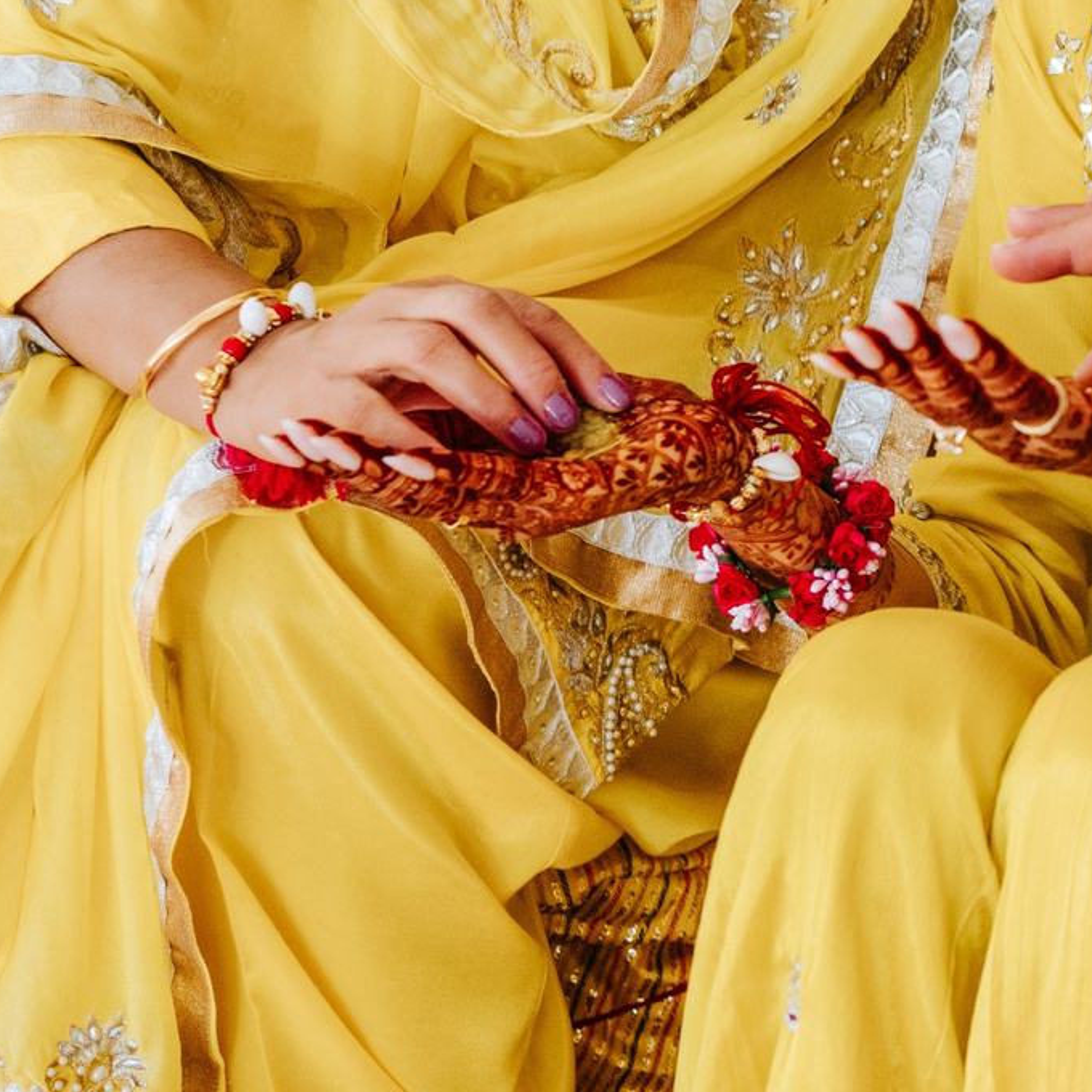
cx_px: 1688
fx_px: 5710
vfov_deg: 10.9
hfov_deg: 10.5
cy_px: 202
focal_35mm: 160
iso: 1000
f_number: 3.2
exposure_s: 1/250
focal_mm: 50
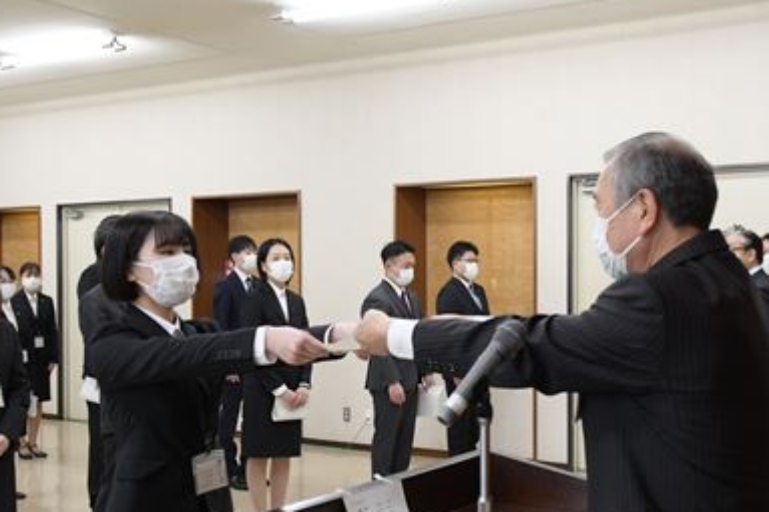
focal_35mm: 47
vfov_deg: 28.6
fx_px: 1003
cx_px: 442
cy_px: 280
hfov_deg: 41.8
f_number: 5
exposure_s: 1/250
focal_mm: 24
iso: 2500
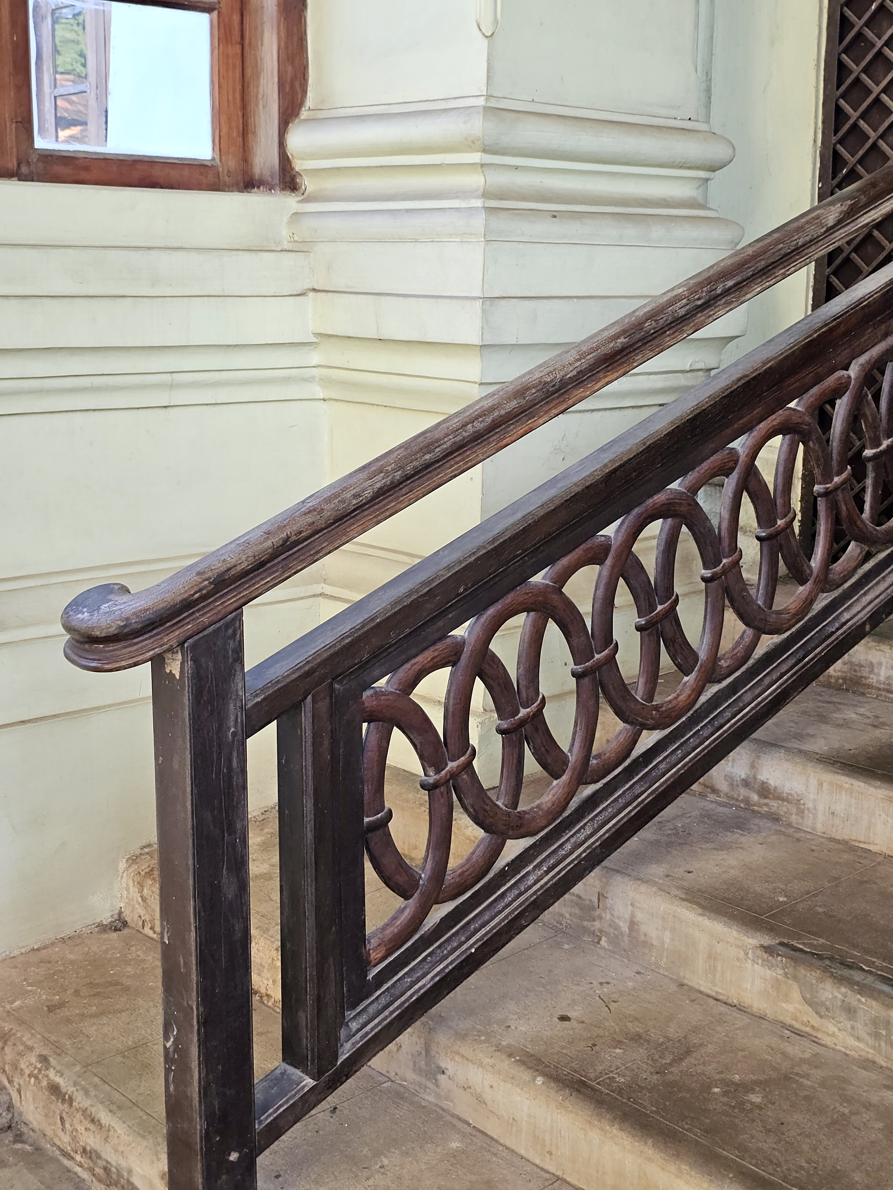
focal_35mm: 23
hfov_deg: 58.9
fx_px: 791
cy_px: 595
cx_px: 446
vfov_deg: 73.9
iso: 32
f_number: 1.7
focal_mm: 6.3
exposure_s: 1/60
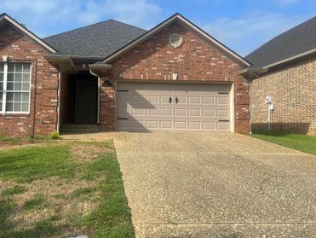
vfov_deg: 40.6
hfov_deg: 52.0
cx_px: 118
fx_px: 320
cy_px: 99
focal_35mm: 35
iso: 50
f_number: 1.5
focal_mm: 5.7
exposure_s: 1/4630
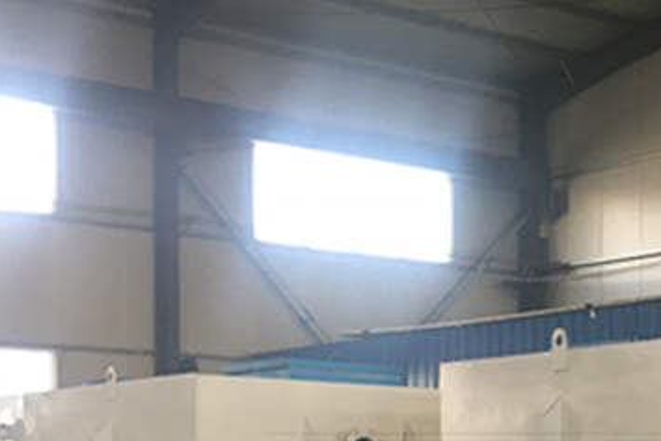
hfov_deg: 22.0
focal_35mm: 87
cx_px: 737
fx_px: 1598
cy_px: 506
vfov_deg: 15.2
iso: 40
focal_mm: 4.15
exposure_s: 1/33
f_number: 2.2
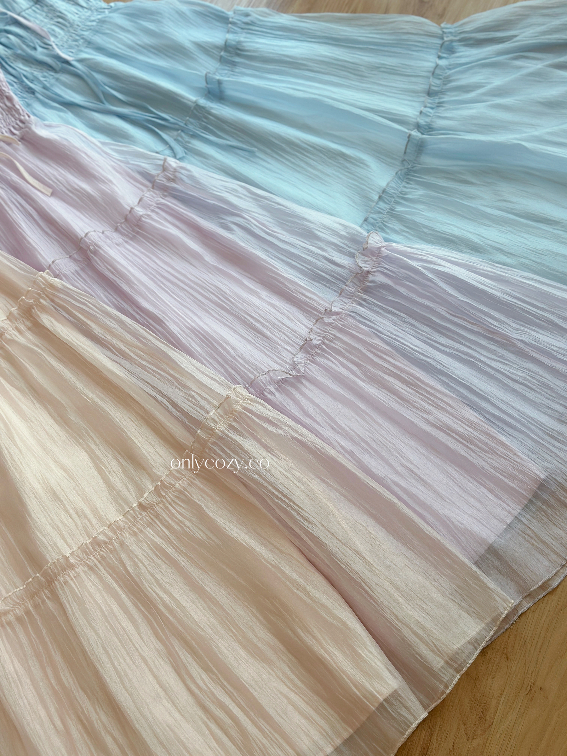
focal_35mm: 48
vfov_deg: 39.7
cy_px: 378
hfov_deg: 30.3
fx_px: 1048
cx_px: 284
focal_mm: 6.86
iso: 80
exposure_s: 1/283
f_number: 1.78
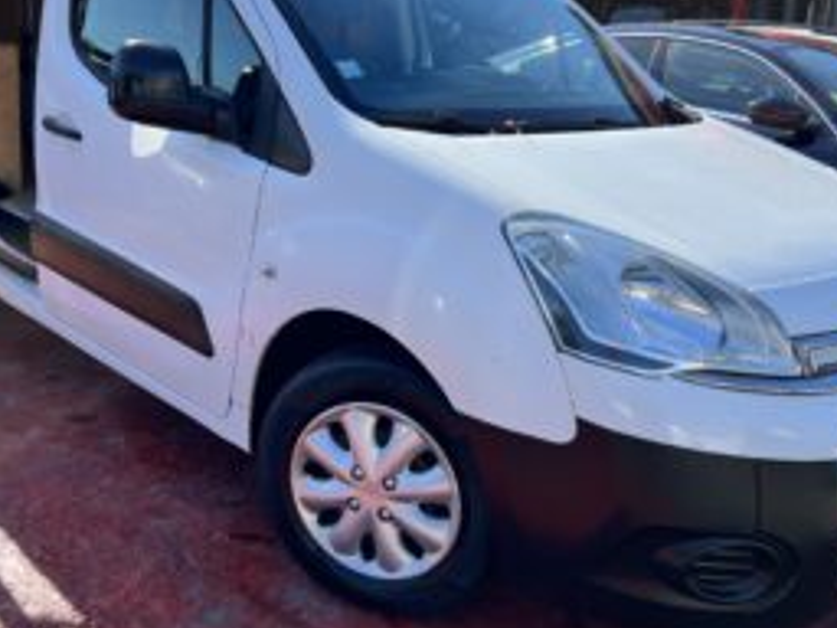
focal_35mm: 38
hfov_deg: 49.0
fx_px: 919
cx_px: 397
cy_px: 276
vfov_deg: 37.7
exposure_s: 1/2571
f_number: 1.5
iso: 50
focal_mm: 5.7
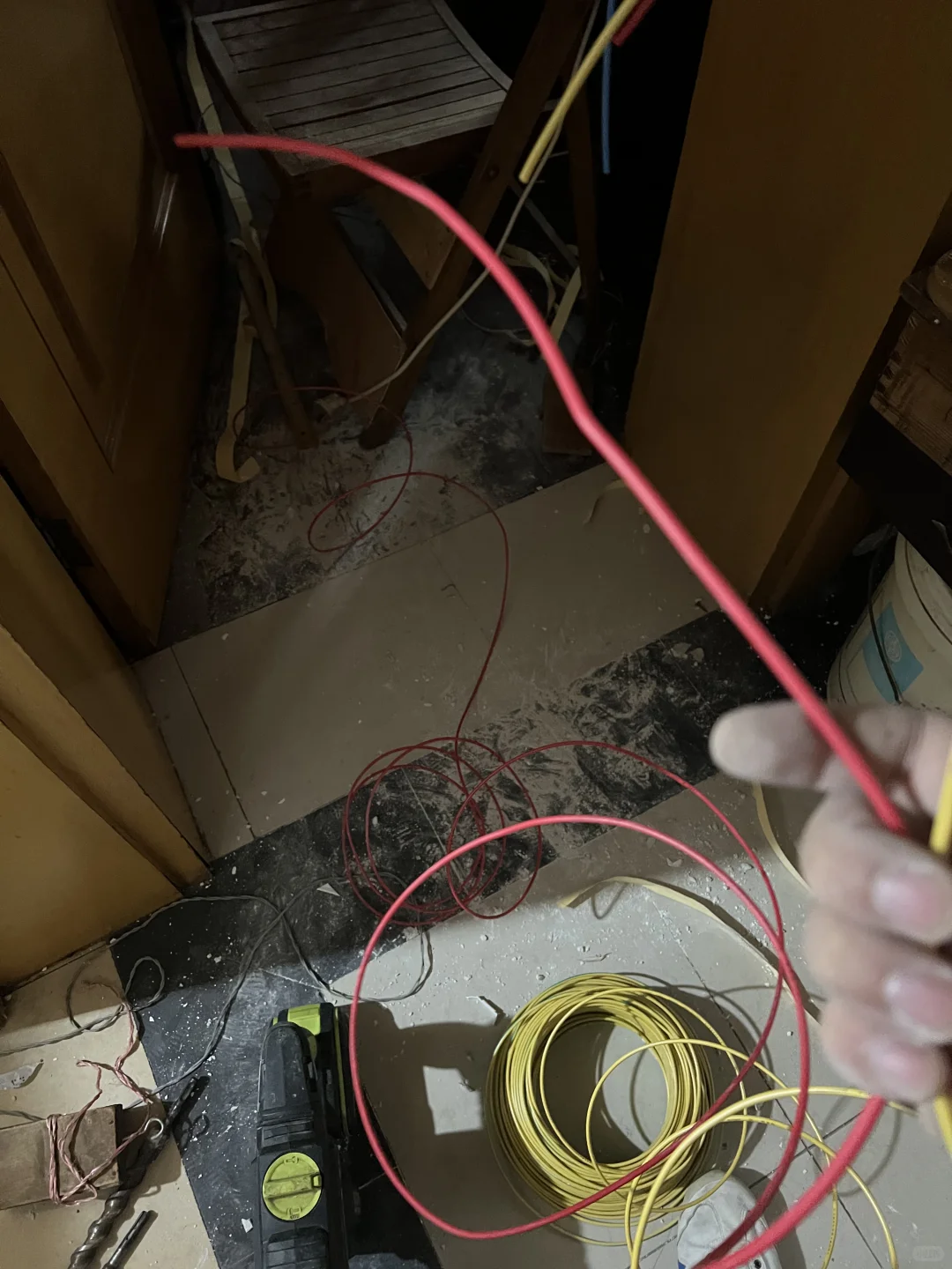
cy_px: 634
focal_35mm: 26
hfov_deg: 53.1
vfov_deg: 67.3
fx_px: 953
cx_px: 476
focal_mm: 5.7
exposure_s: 1/30
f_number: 1.5
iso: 1000
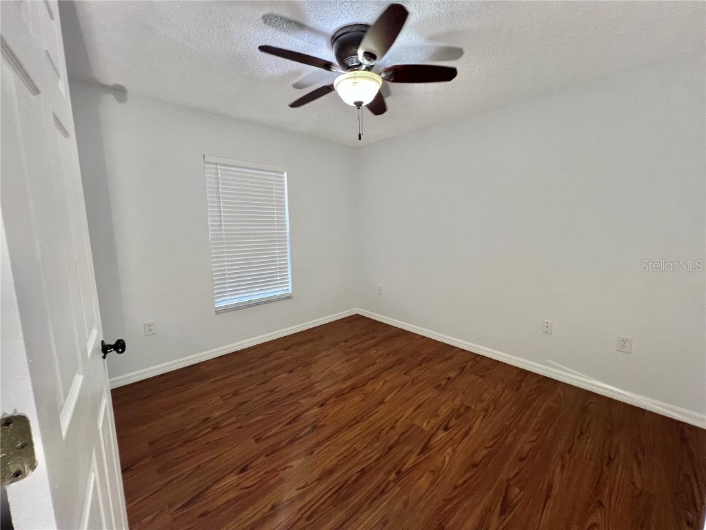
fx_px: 265
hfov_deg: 106.2
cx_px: 353
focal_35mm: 13
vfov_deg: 89.9
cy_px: 265
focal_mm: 1.57
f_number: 1.8
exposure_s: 1/60
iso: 160
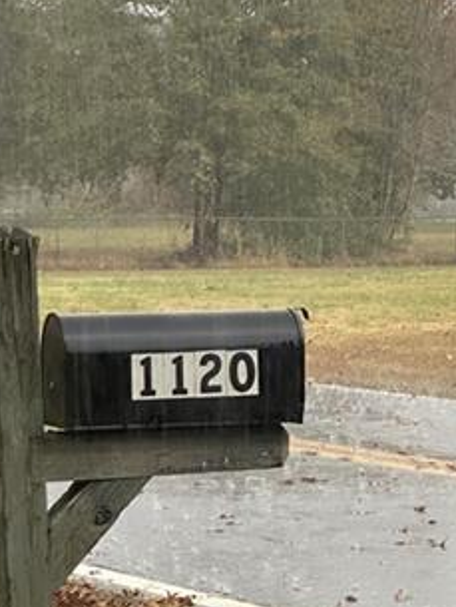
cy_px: 334
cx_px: 159
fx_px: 3405
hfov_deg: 7.7
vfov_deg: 10.2
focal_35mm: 194
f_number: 2.8
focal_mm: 9
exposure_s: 1/99
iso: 200
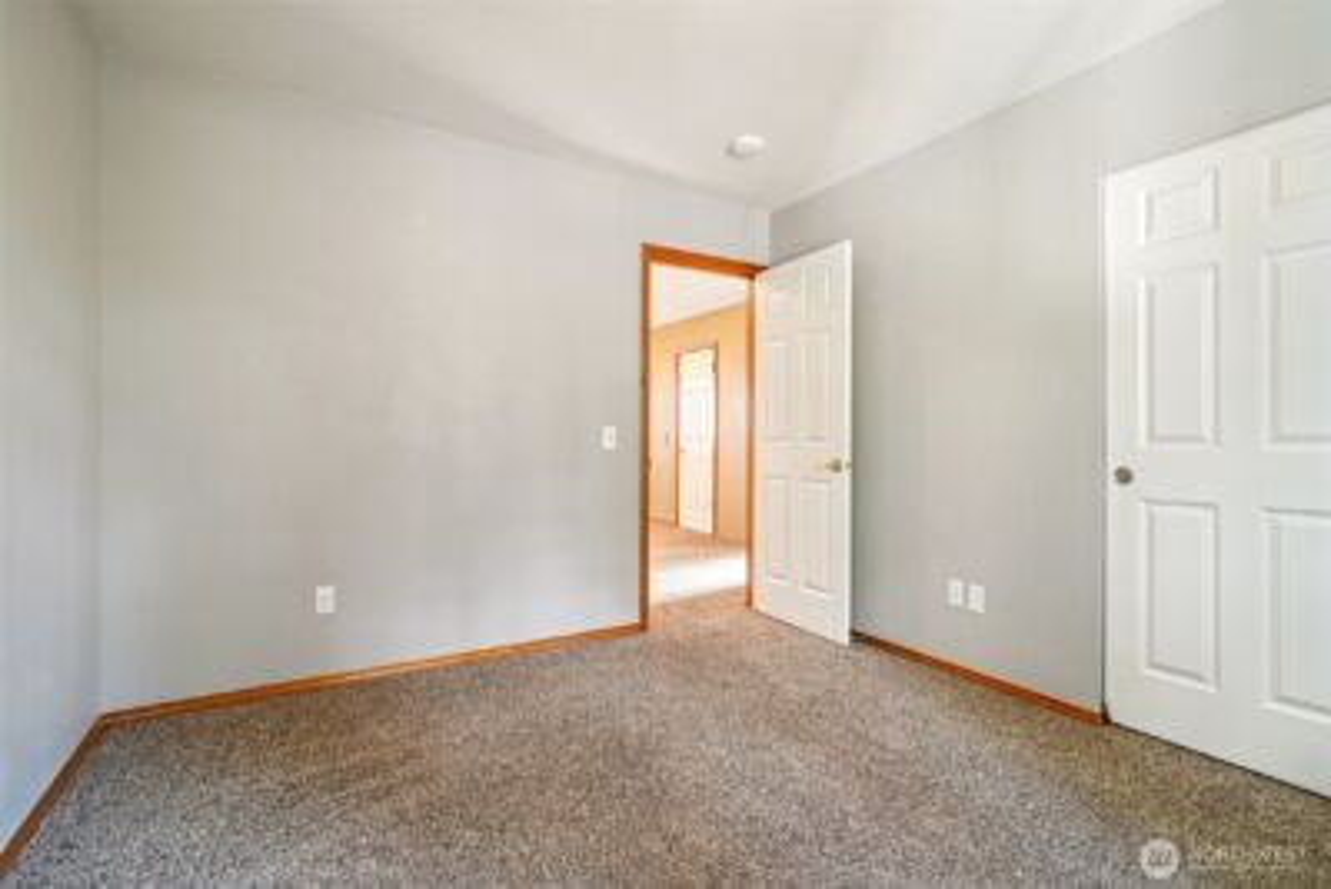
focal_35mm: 16
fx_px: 592
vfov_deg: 73.8
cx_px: 666
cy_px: 444
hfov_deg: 96.7
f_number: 8
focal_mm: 16
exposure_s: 1/15
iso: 1600
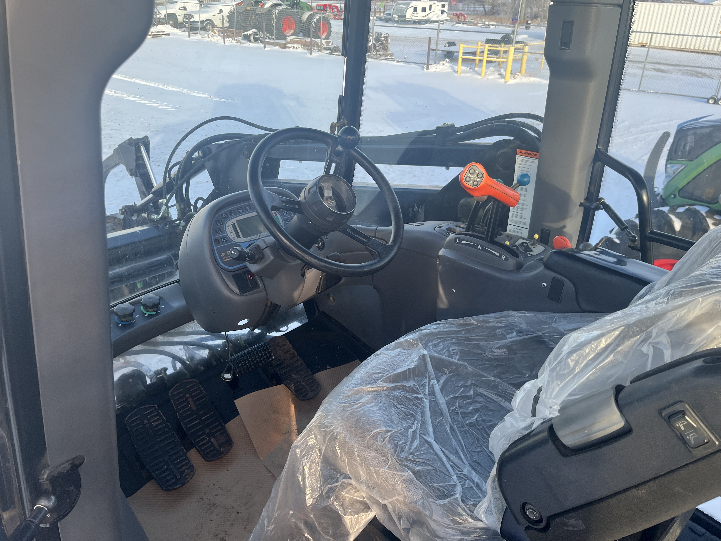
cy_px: 270
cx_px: 360
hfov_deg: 67.3
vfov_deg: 53.1
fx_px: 542
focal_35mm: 26
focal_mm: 5.1
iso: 50
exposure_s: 1/413
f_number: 1.6
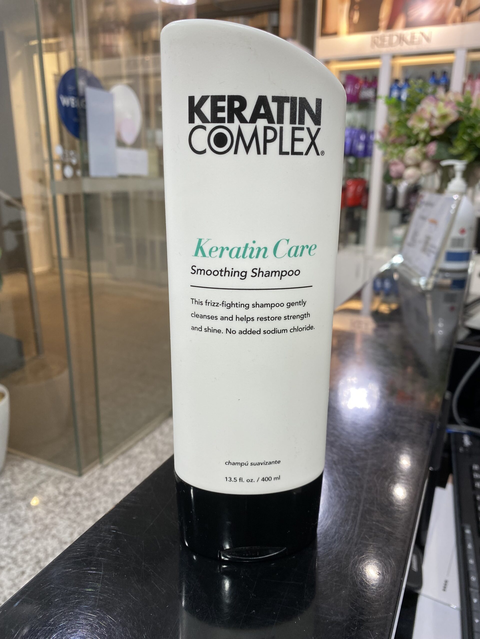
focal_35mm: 26
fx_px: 481
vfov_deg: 67.3
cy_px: 320
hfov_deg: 53.1
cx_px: 240
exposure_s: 1/100
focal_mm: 4.25
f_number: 1.8
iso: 80
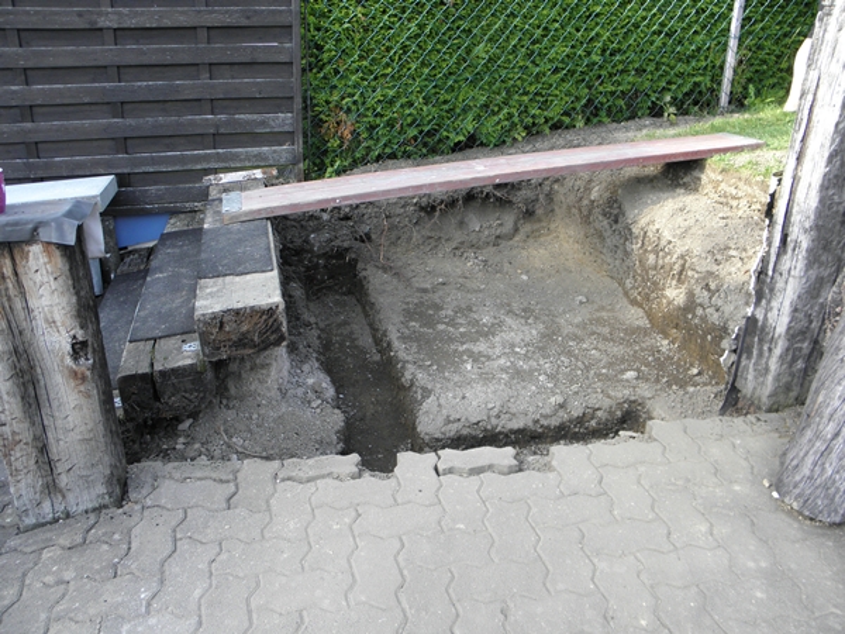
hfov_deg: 63.4
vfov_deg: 49.7
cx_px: 422
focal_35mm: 28
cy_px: 317
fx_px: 683
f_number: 3.5
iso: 100
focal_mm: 5
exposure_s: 1/60
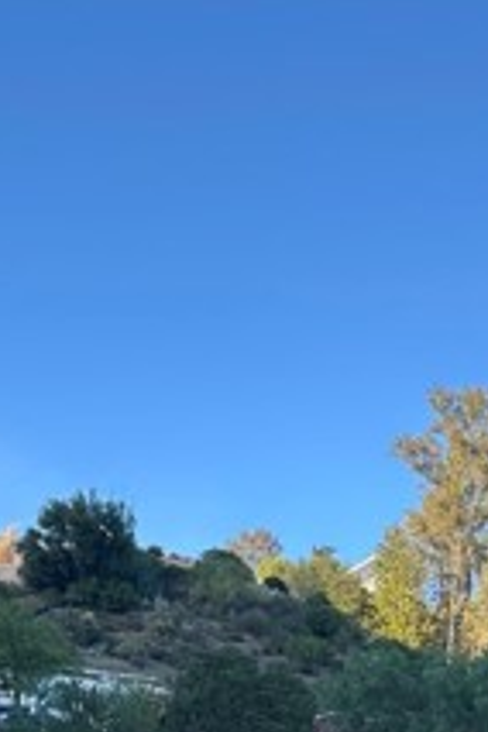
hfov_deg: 17.9
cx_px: 423
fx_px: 1525
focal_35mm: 75
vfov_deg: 25.2
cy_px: 790
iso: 80
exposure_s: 1/879
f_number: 1.78
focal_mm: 6.86
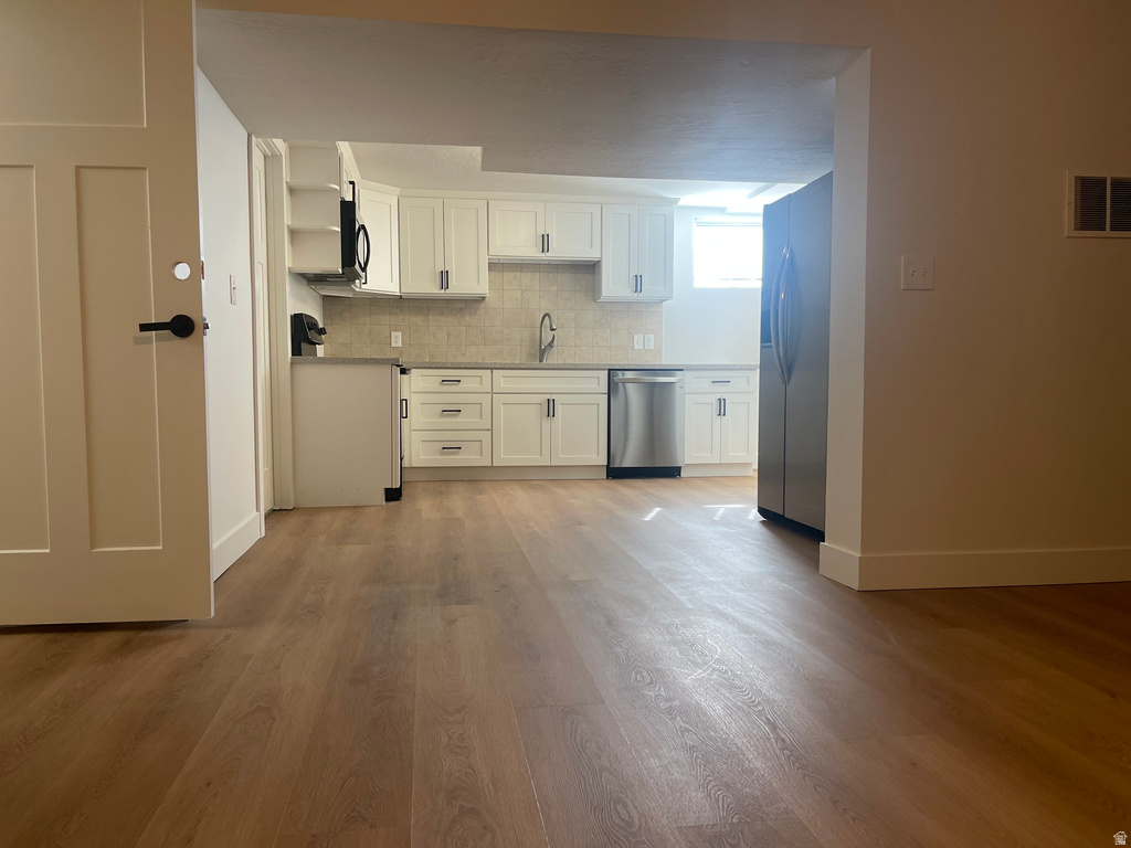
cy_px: 424
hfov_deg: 67.3
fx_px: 849
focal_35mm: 26
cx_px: 566
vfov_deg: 53.1
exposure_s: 1/60
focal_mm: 5.1
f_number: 1.6
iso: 160
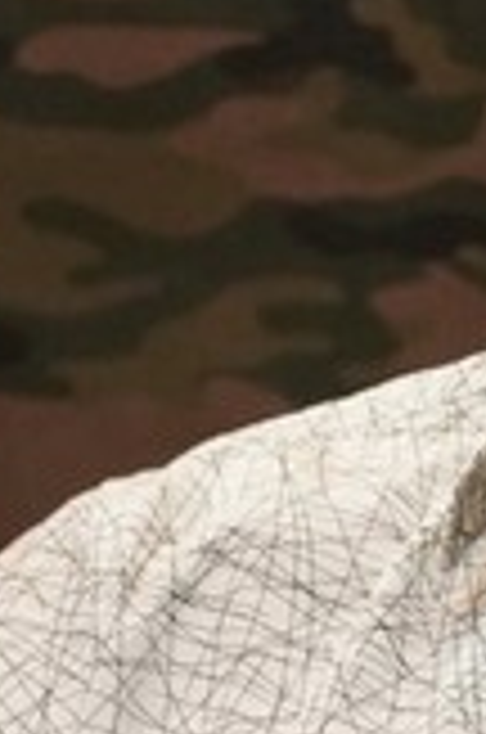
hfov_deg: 2.9
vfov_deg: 4.4
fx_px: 9578
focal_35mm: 471
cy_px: 739
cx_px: 860
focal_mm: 73
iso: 3200
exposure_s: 1/250
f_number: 5
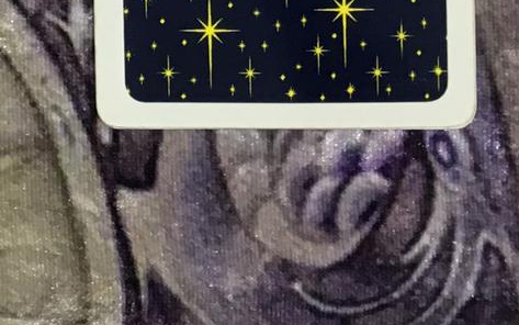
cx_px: -351
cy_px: -462
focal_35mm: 133
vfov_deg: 8.9
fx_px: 1882
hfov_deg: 14.2
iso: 64
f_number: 2.2
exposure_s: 1/33
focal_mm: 4.15
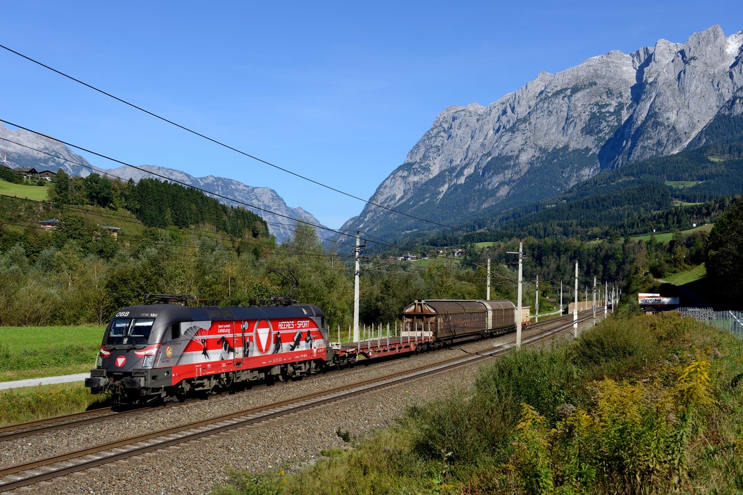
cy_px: 248
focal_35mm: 44
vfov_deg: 30.5
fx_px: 908
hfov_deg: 44.5
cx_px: 372
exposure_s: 1/1600
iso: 200
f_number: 6.3
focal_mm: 44
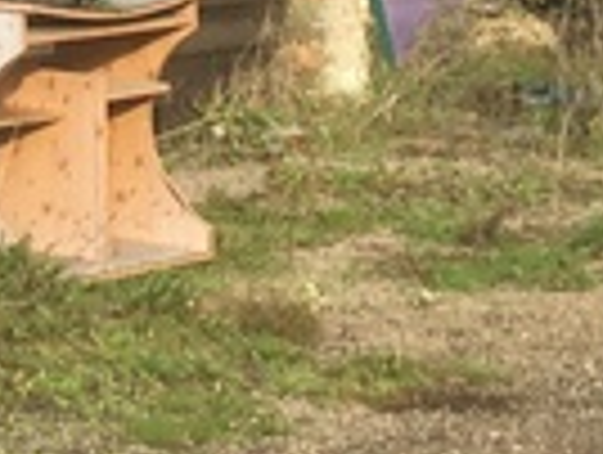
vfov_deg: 6.4
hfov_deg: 8.4
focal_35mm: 218
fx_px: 3804
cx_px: -742
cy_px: -719
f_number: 2.2
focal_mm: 4.15
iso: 25
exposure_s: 1/725
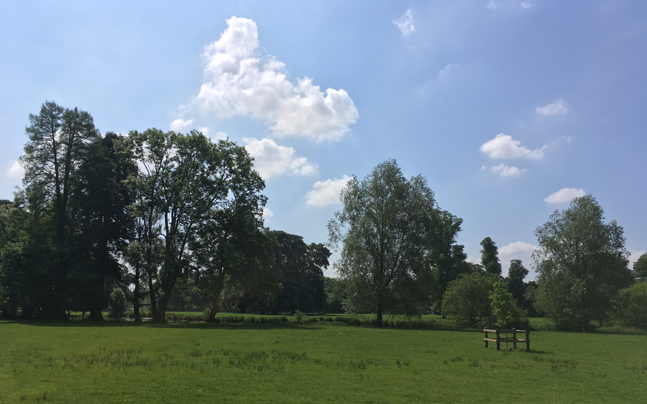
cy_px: 236
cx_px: 322
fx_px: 547
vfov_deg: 40.5
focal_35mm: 31
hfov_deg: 61.2
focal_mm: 4.15
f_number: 2.2
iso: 25
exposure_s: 1/2137
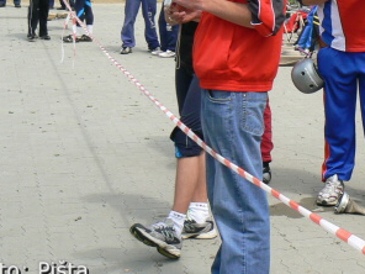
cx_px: 424
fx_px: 949
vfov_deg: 15.8
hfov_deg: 20.5
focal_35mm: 90
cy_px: -55
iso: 80
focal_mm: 6
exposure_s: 1/400
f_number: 6.3
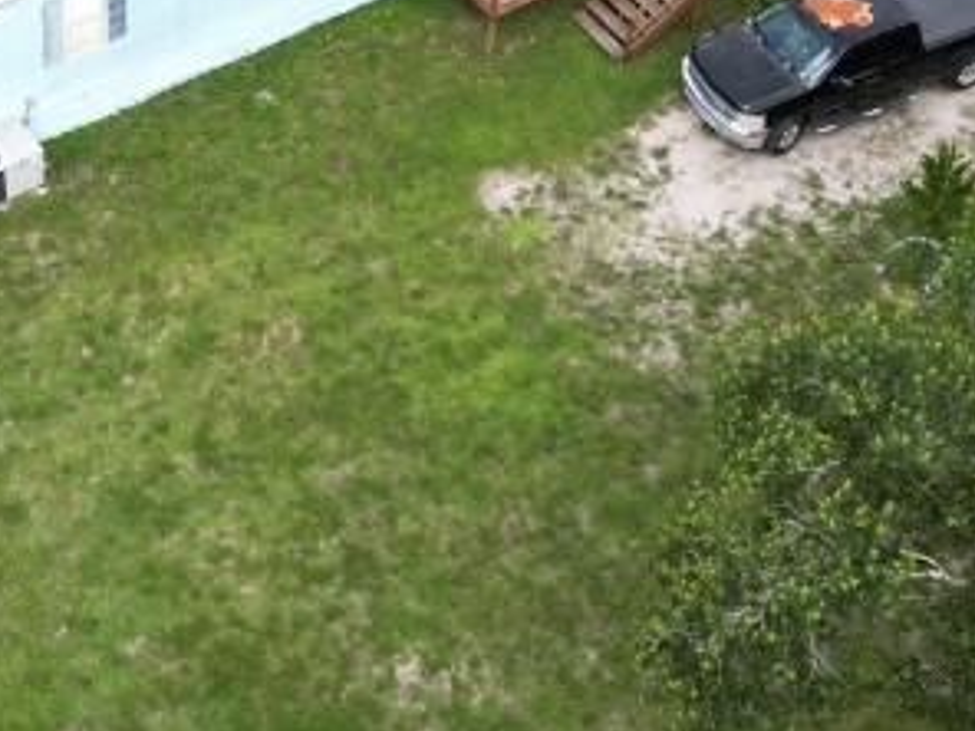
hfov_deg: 23.2
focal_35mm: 83
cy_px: -263
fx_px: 2338
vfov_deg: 16.6
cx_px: 188
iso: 110
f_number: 1.7
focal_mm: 6.72
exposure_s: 1/640
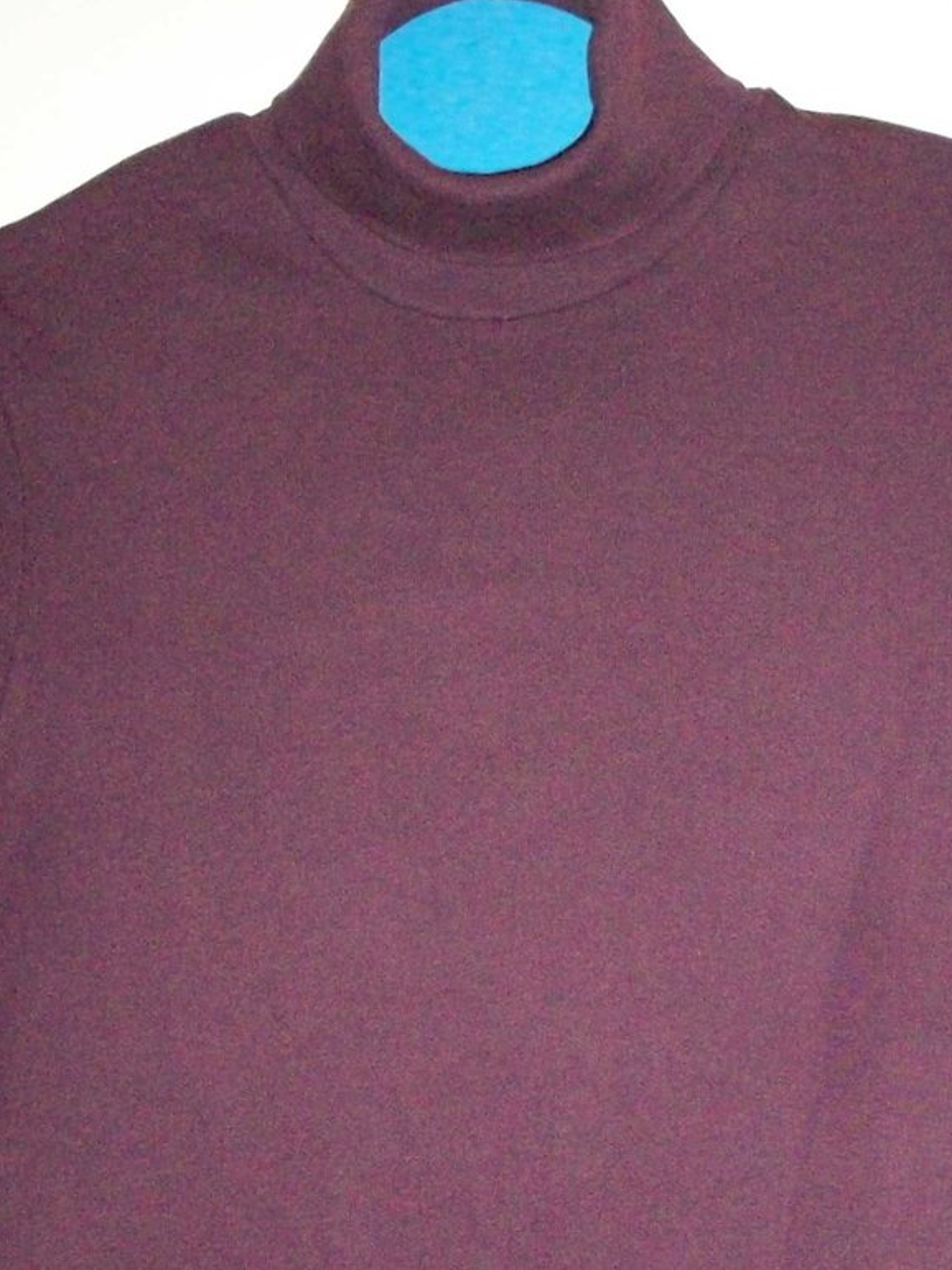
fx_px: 2347
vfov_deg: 29.8
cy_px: 948
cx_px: 562
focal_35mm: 64
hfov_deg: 22.9
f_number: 2.8
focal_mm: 6.2
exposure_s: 1/128
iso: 800
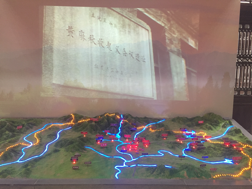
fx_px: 211
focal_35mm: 29
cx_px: 126
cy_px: 94
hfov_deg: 61.7
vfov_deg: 48.2
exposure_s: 1/33
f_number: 2.2
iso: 160
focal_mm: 4.15
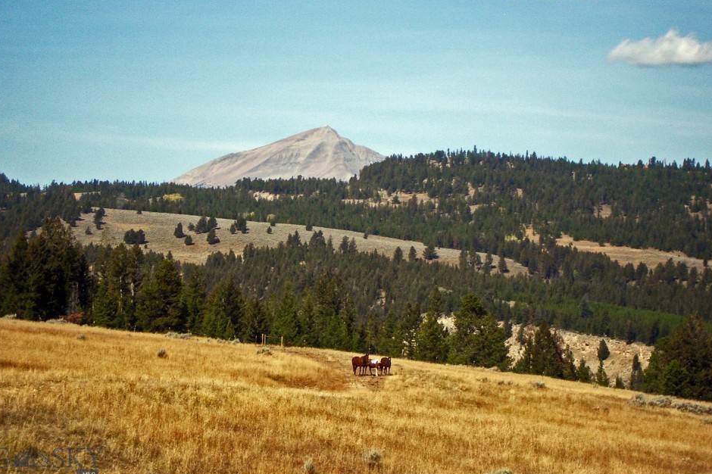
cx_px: 344
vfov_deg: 11.5
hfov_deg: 17.2
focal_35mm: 119
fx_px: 2353
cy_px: 200
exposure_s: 1/200
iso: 80
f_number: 7.7
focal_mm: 17.4
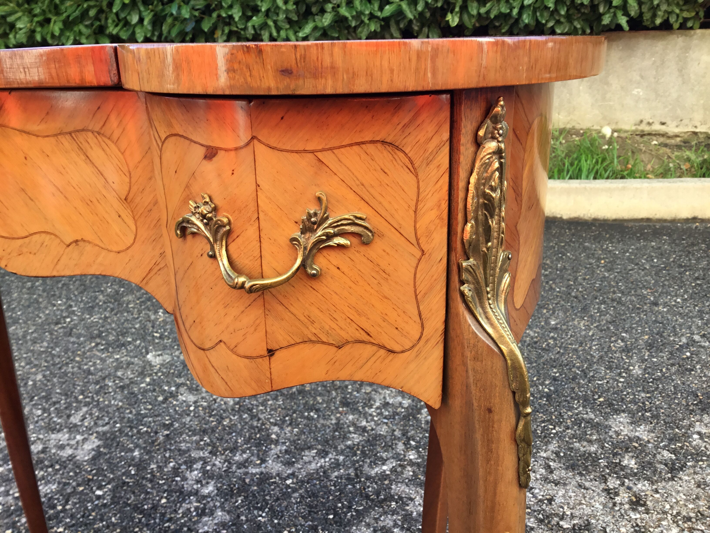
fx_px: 636
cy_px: 266
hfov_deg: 58.4
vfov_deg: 45.4
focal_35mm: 31
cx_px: 355
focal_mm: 3.3
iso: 32
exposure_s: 1/100
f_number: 2.4
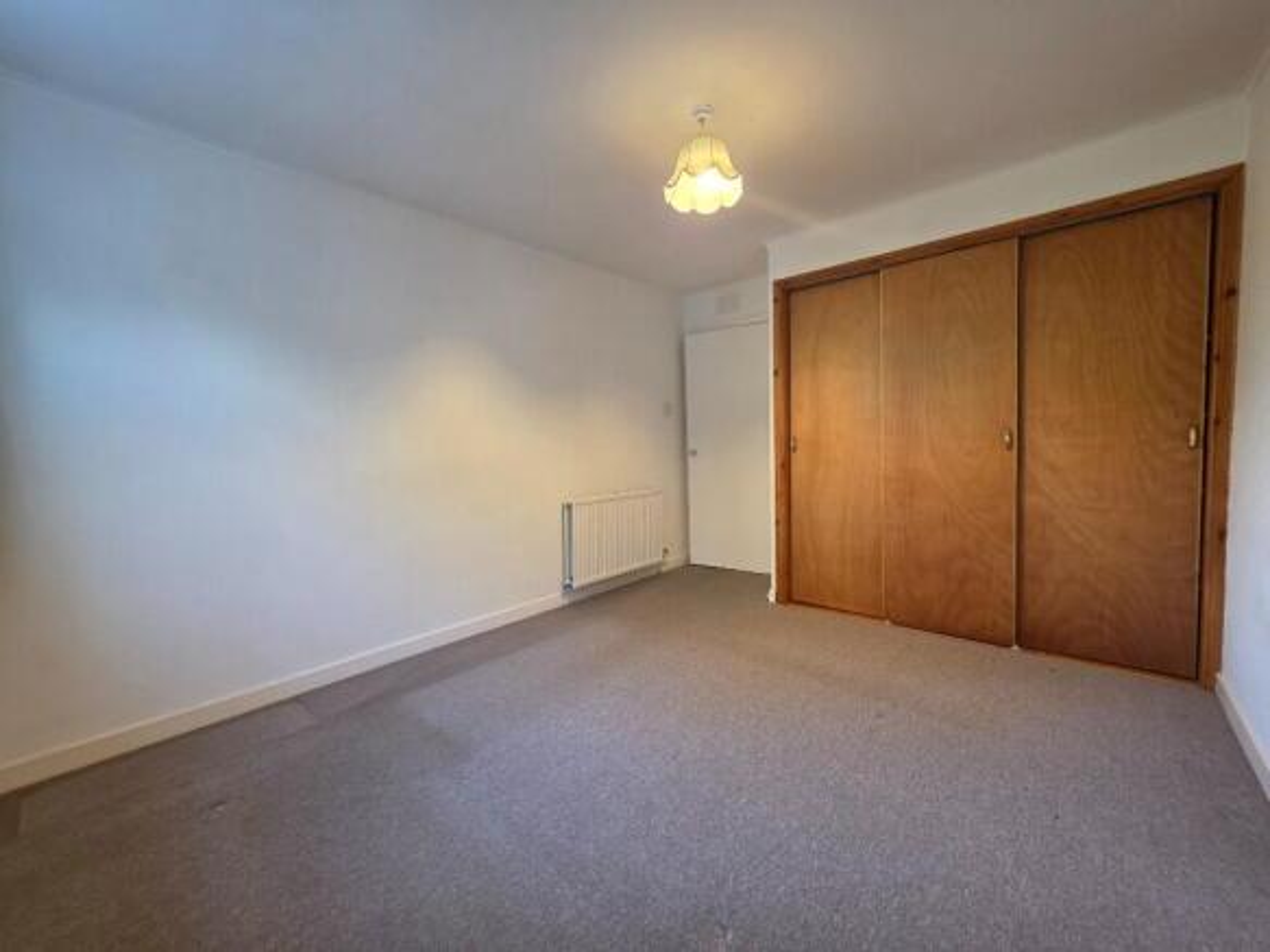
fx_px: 477
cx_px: 635
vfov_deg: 89.9
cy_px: 476
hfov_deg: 106.2
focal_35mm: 13
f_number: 1.9
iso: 250
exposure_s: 1/50
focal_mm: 2.2
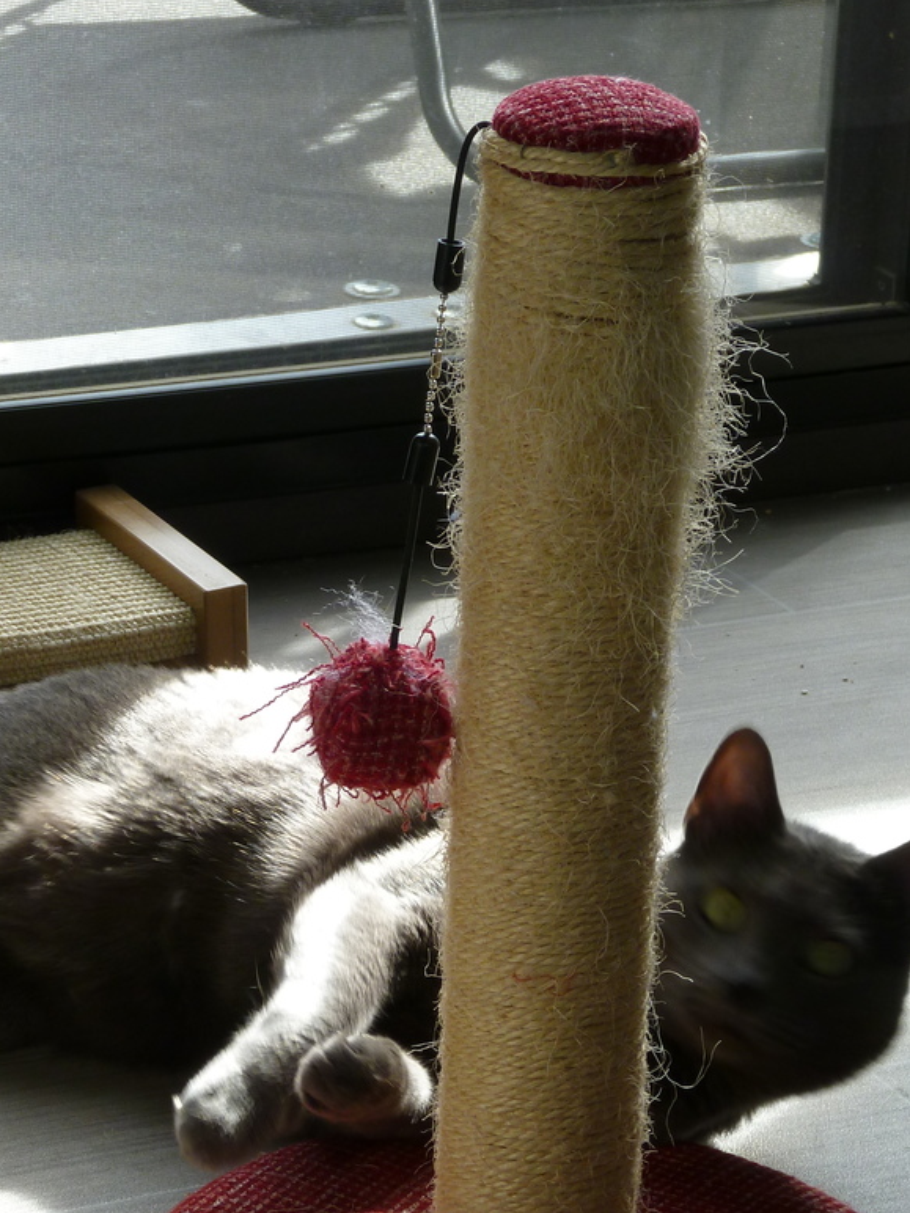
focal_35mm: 126
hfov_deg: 11.7
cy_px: 710
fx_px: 4416
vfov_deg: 15.6
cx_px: 300
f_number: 4.9
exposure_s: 1/50
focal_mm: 13.6
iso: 100
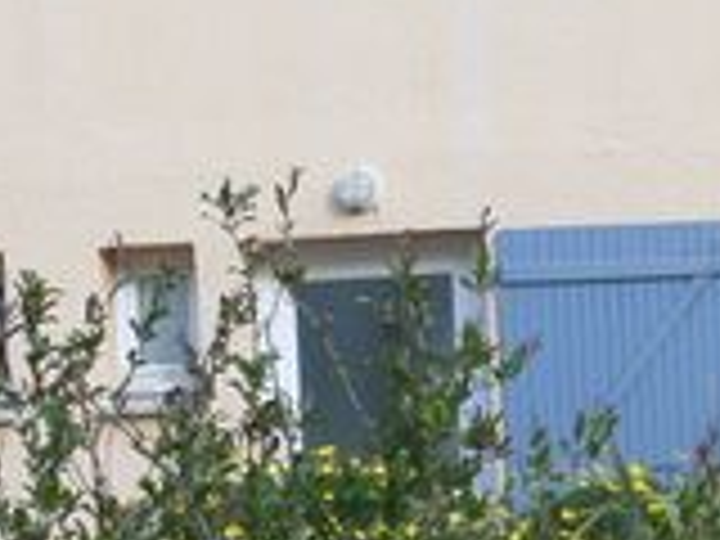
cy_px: 306
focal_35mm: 94
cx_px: 531
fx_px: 1955
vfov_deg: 15.7
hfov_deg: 20.7
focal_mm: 4.5
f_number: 2.5
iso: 80
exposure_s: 1/350
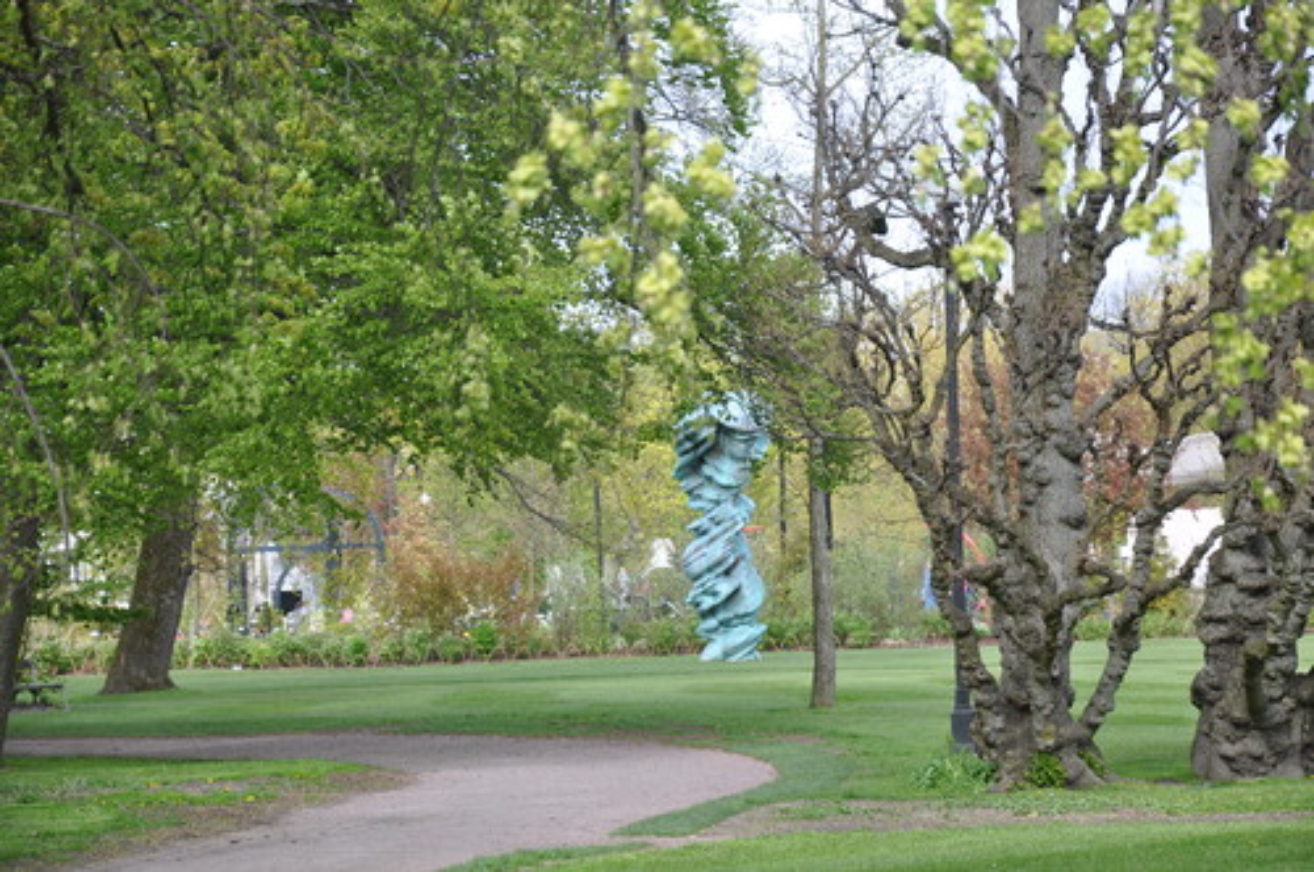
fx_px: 5741
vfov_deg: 8.7
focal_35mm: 158
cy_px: 436
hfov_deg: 13.1
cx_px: 657
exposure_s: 1/160
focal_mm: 105
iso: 200
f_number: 6.3
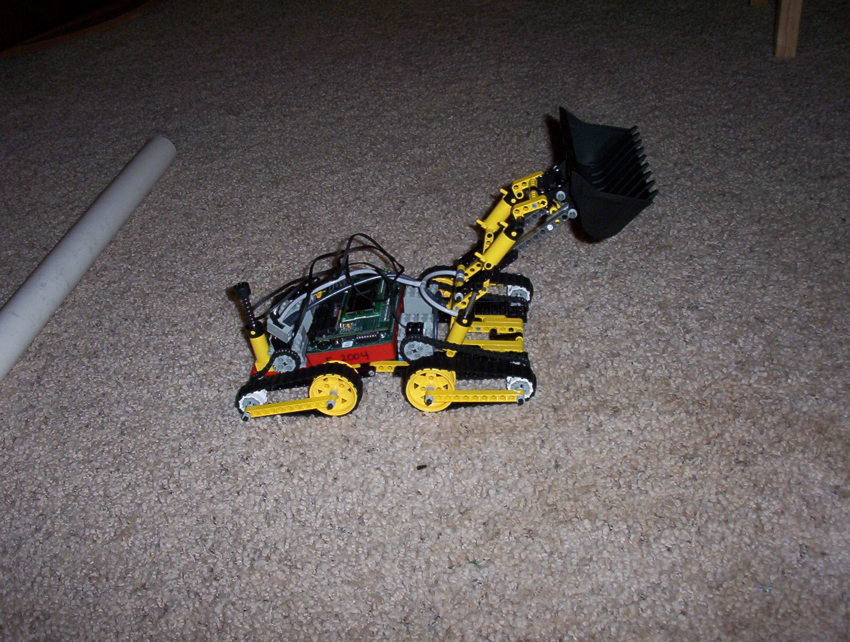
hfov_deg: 47.8
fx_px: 960
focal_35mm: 39
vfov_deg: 37.0
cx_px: 425
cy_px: 321
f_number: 4.5
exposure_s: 1/30
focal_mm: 6
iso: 140
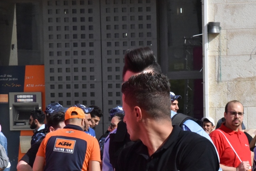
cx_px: 190
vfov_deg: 7.8
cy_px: 150
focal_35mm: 175
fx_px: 1245
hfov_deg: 11.7
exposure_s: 1/1600
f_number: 20
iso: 2500
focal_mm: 92
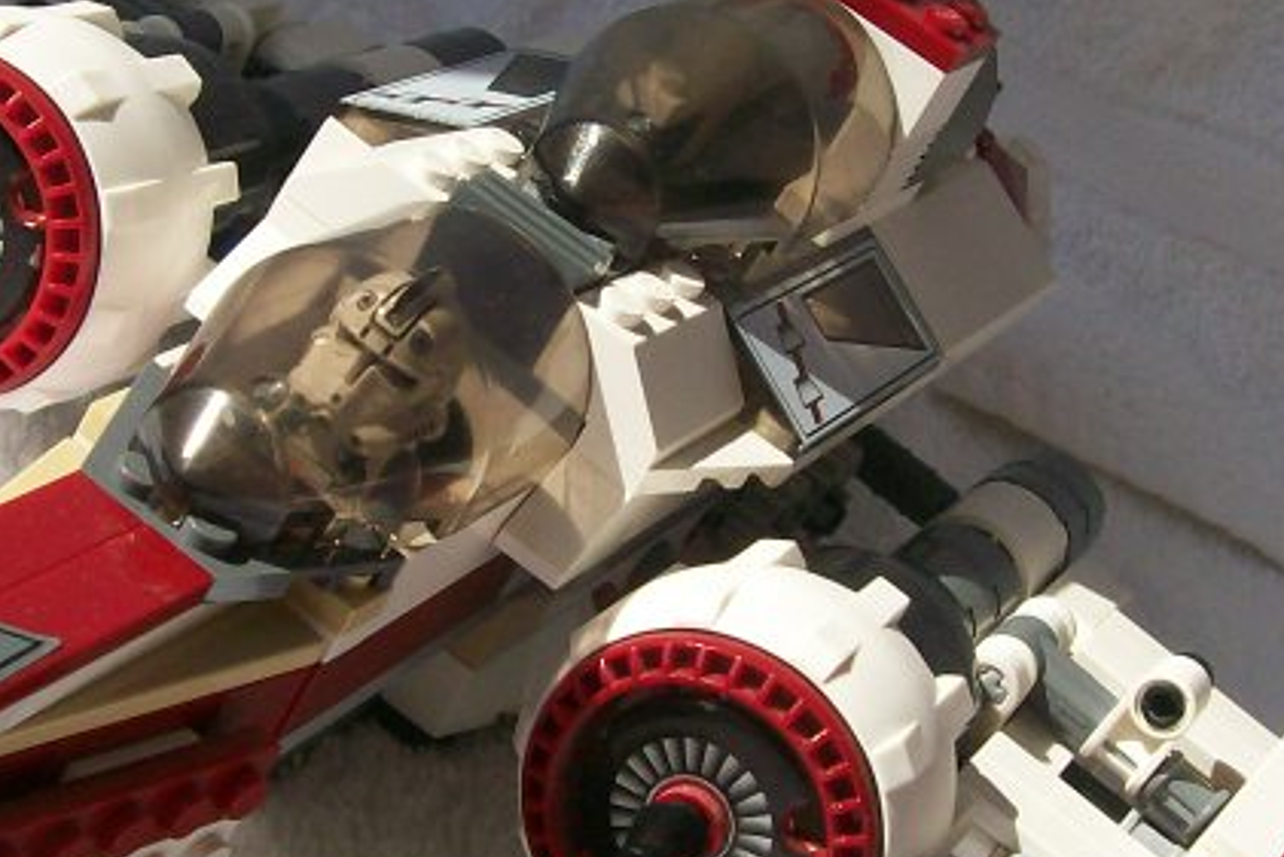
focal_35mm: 91
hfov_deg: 22.3
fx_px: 3247
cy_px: 363
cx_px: 485
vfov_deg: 15.0
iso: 80
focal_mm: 6
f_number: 4.8
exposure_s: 1/357
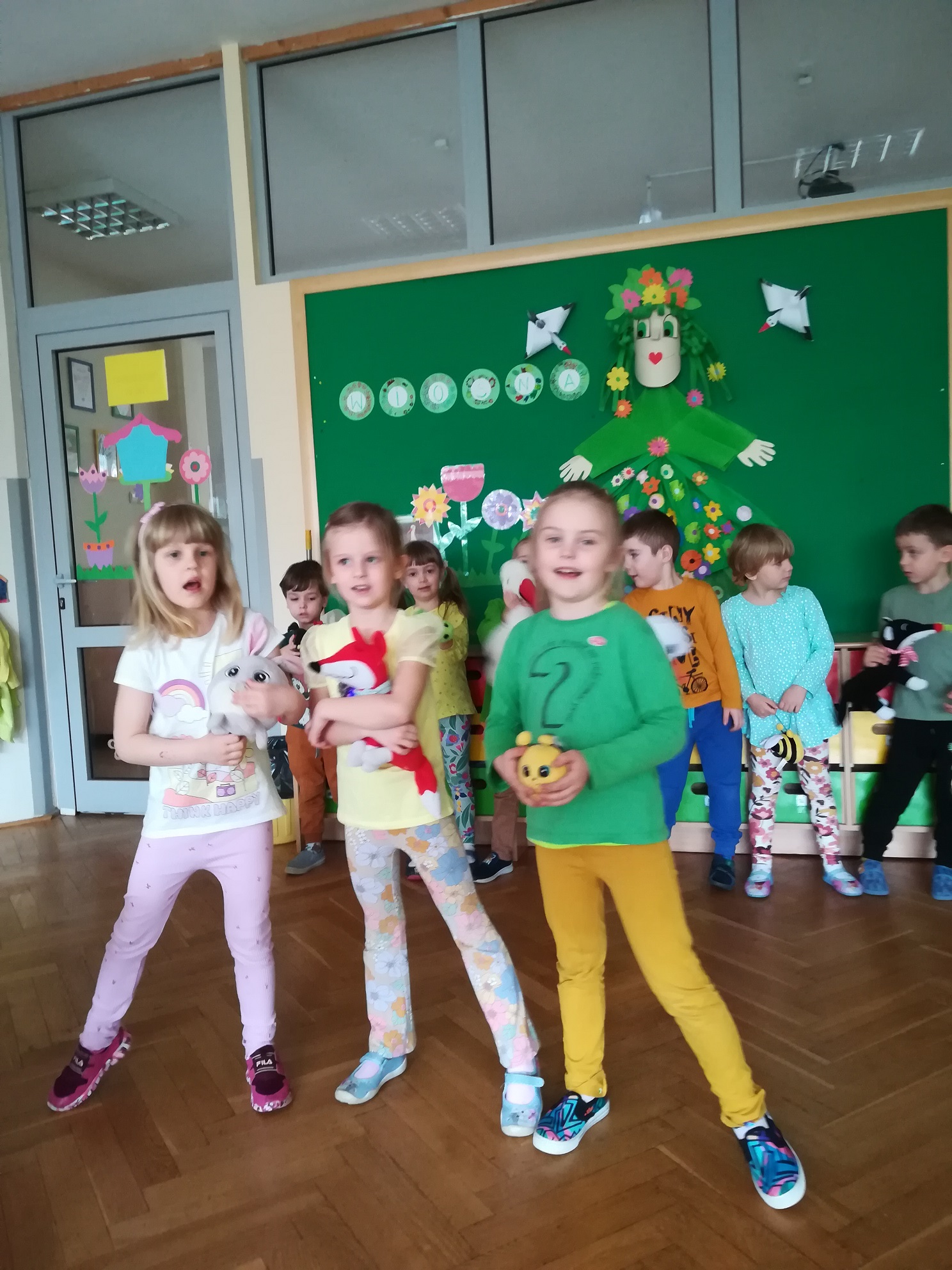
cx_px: 476
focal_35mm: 26
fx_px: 953
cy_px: 635
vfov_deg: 67.3
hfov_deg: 53.1
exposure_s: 1/25
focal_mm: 3.83
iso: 400
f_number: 2.2
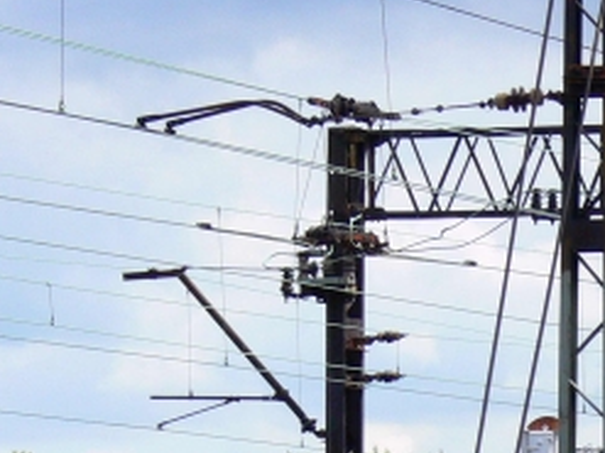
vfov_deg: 3.8
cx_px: 865
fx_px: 6743
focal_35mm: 386
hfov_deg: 5.1
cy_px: 705
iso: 100
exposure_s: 1/400
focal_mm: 25.2
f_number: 5.6
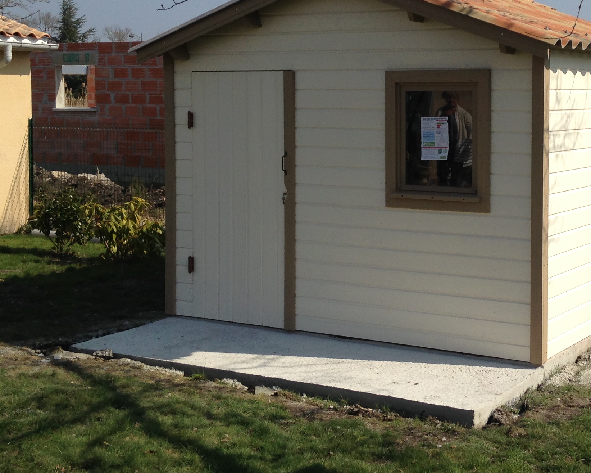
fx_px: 1119
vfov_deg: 23.7
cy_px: 162
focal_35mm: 64
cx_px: 391
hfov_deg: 29.4
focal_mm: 4.12
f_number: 2.4
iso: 50
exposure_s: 1/2088
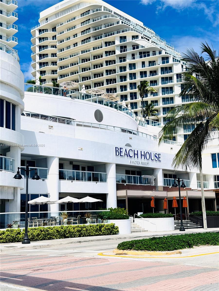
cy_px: 146
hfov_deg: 30.3
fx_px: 405
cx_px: 110
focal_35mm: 48
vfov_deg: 39.7
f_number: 1.78
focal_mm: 6.76
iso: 80
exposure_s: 1/9901
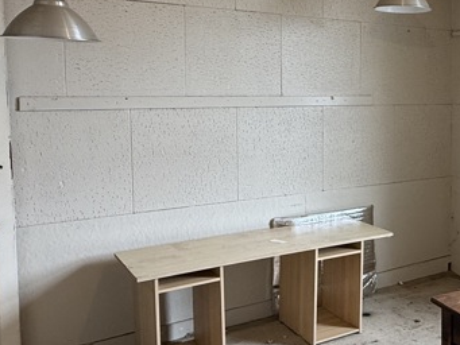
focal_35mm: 42
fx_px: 558
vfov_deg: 34.2
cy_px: 132
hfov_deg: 40.9
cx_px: 425
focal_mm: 2.22
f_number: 2.2
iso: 100
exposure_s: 1/99
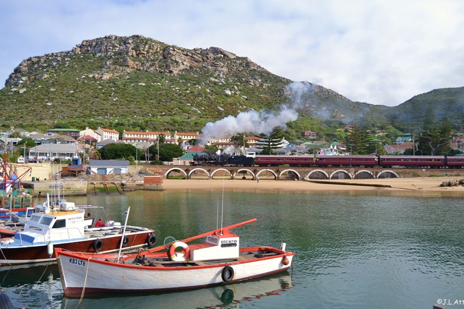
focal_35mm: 30
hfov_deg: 62.7
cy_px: 154
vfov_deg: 44.3
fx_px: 380
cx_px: 239
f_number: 4.5
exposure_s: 1/1000
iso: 200
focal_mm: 19
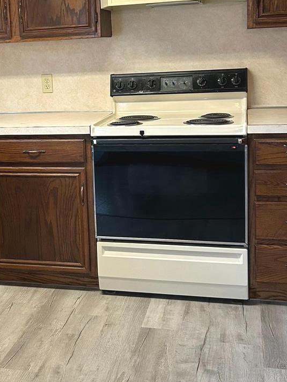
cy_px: 141
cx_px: 56
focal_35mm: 56
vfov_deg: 34.2
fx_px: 619
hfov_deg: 25.6
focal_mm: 5.7
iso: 125
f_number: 1.5
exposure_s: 1/60
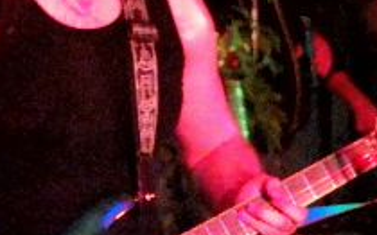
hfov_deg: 10.7
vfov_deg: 6.7
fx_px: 2013
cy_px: 116
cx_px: 325
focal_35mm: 196
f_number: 5.6
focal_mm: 41
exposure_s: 1/80
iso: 25600
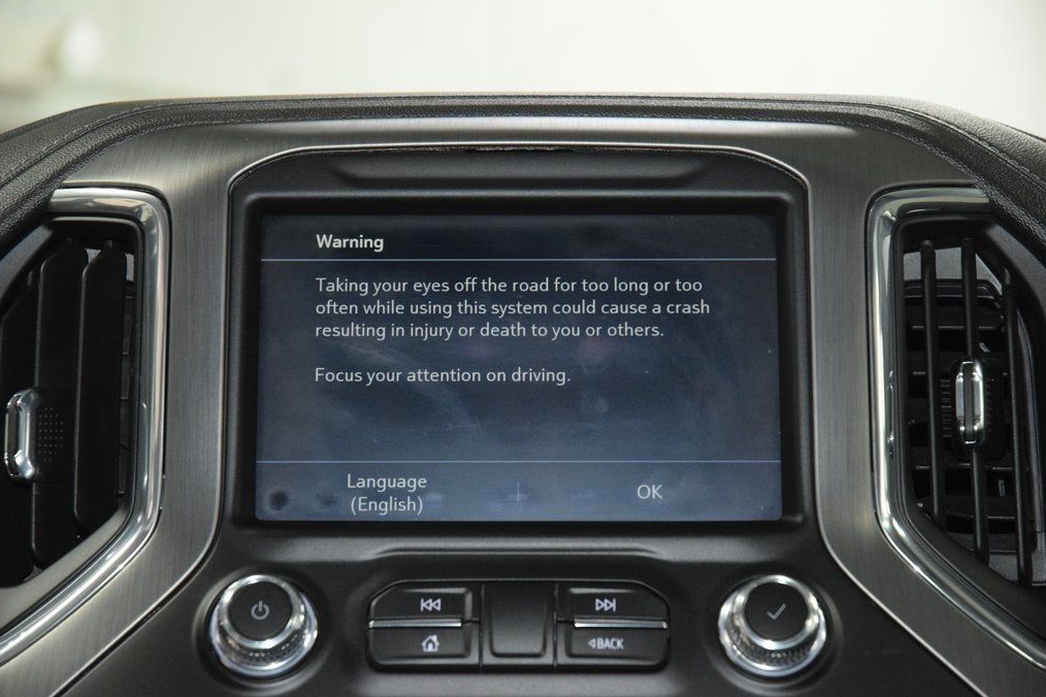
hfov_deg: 19.3
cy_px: 346
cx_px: 521
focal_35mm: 106
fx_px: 3080
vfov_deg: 12.9
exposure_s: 1/80
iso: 3200
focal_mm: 70
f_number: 4.5
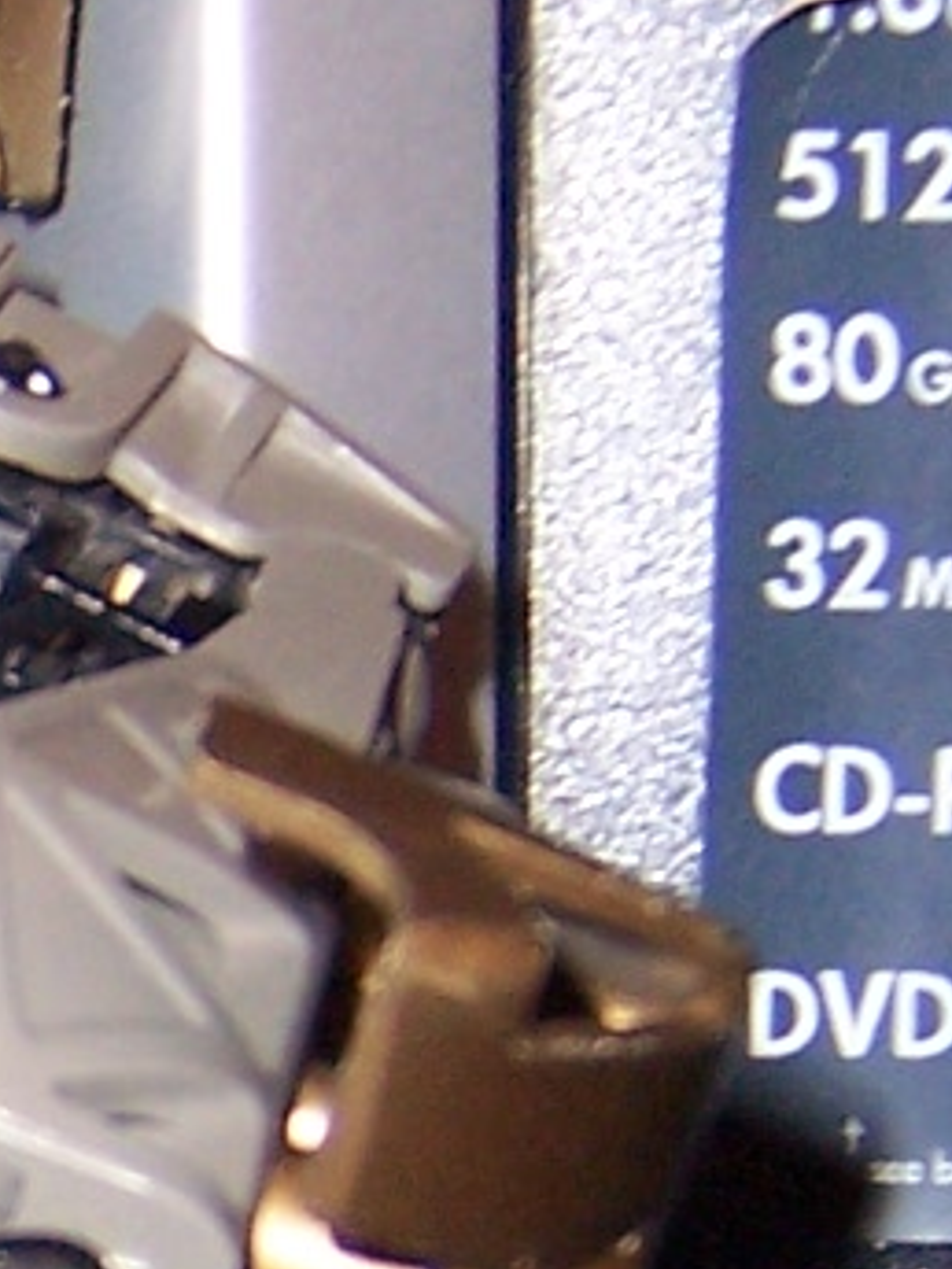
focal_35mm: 159
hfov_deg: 8.7
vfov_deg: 12.2
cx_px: -1155
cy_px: 1509
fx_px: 5830
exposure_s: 1/60
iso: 140
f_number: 2.8
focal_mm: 5.5
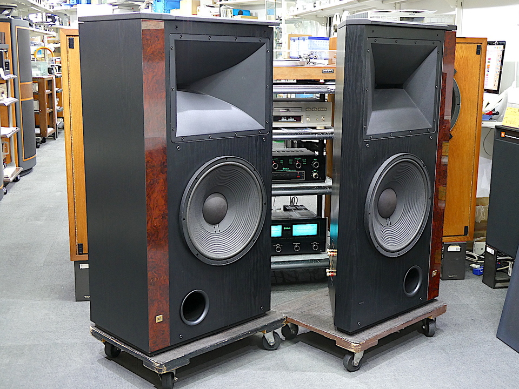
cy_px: 194
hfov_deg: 42.9
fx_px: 660
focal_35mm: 44
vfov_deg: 32.9
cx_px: 260
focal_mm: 7.8
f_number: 3.9
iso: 200
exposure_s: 1/3.2
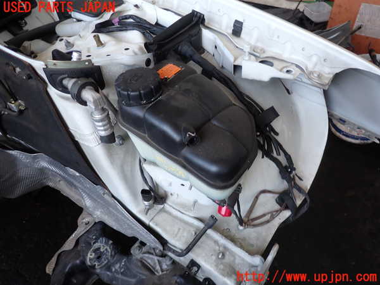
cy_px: 142
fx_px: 274
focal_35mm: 25
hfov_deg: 69.4
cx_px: 190
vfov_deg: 54.9
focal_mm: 4.5
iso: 100
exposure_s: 1/60
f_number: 2
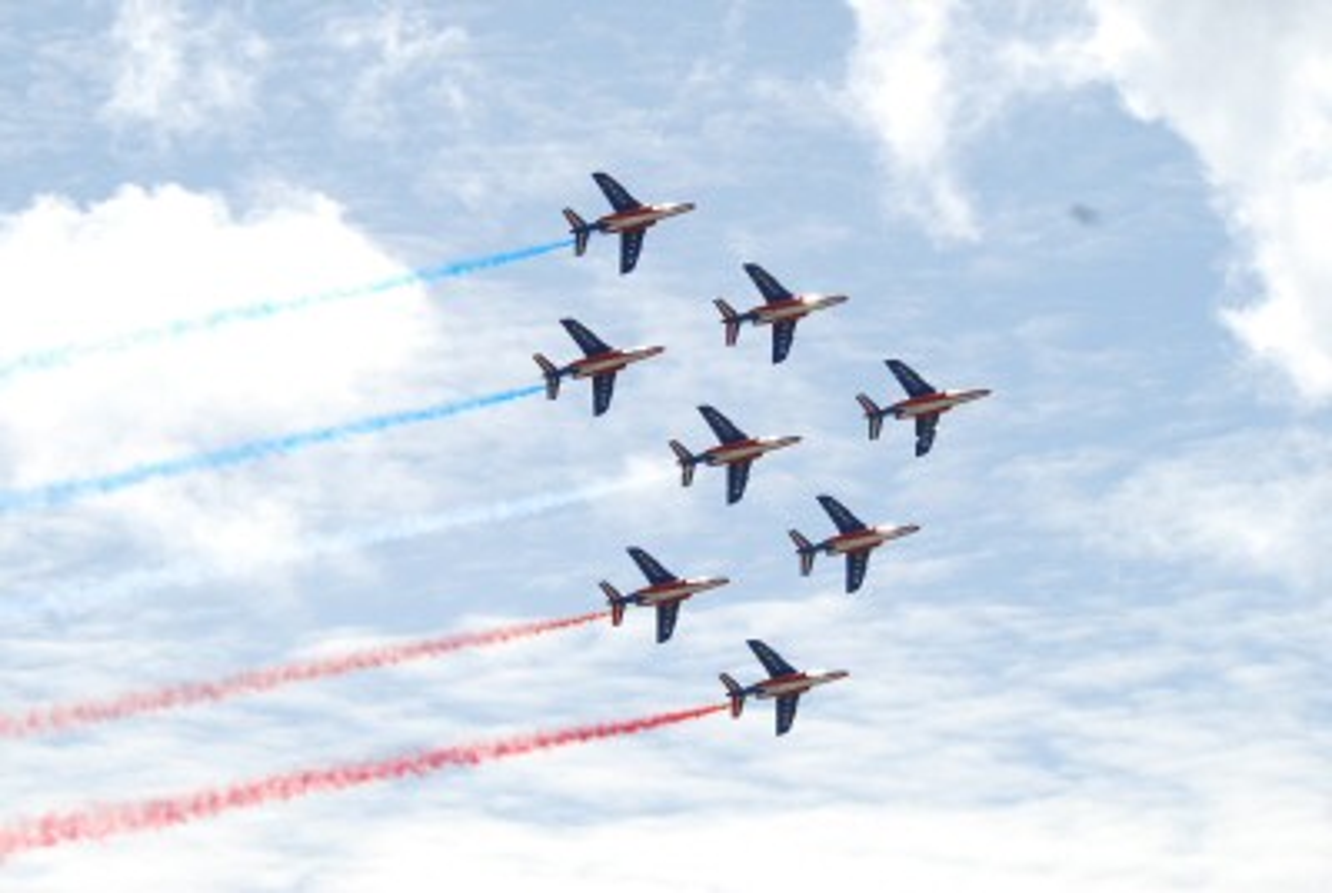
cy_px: 446
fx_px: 5836
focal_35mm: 158
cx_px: 666
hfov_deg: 13.0
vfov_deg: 8.7
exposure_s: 1/750
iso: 250
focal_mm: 105
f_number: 9.5
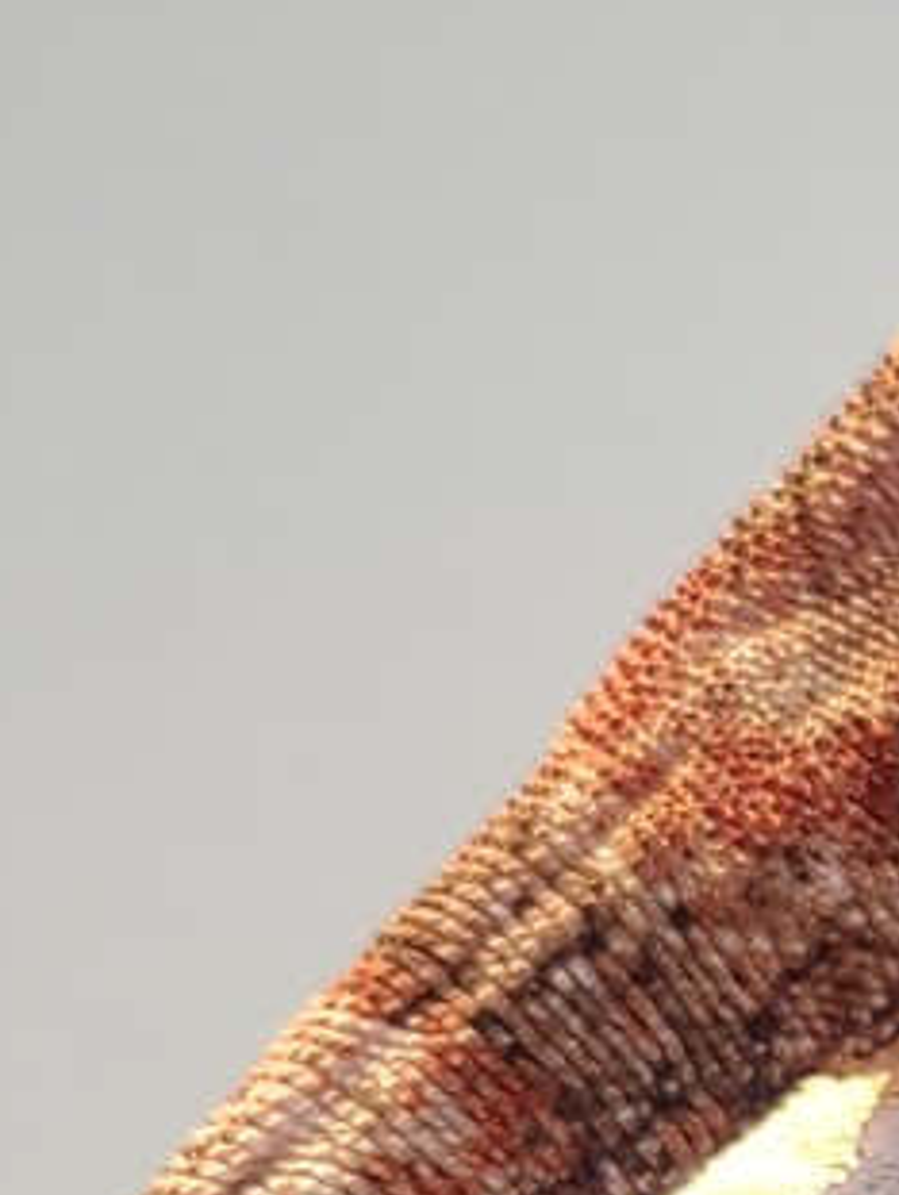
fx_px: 5771
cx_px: 2278
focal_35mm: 167
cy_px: 1645
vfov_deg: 11.5
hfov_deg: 8.1
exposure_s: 1/60
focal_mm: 5.4
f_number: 1.8
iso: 40
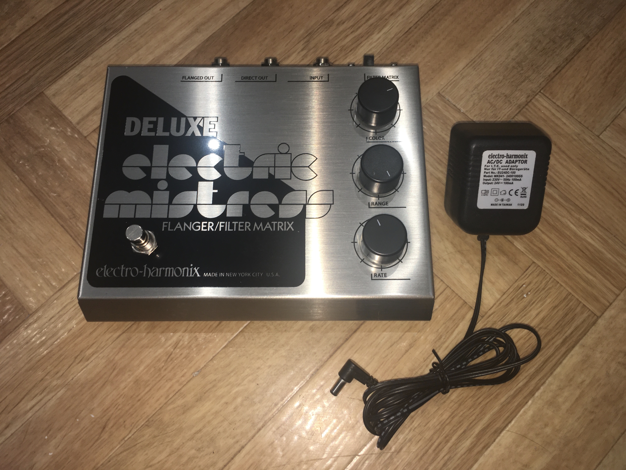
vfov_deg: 48.2
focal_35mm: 29
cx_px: 313
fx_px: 524
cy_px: 235
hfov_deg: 61.7
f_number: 2.2
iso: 25
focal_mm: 4.15
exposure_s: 1/57
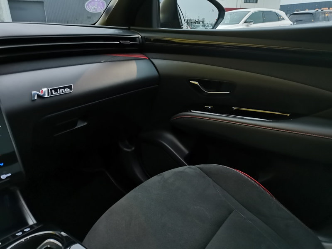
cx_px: 166
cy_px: 124
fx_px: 259
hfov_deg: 65.3
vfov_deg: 51.4
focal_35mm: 27
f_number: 1.8
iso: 640
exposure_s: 1/50
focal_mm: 5.58
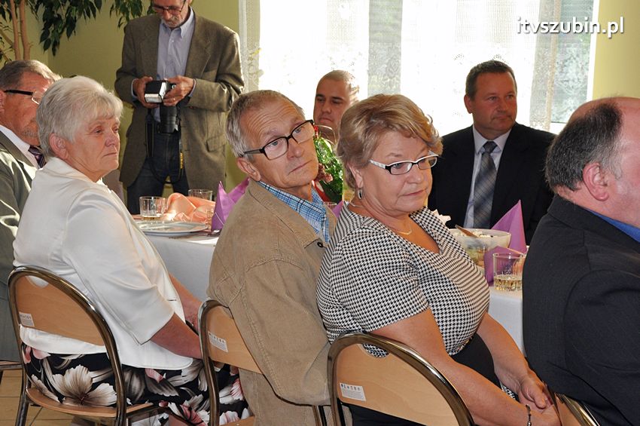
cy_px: 213
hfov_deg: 26.0
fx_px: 1385
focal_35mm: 78
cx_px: 320
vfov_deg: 17.5
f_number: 10
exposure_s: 1/200
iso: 800
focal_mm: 52
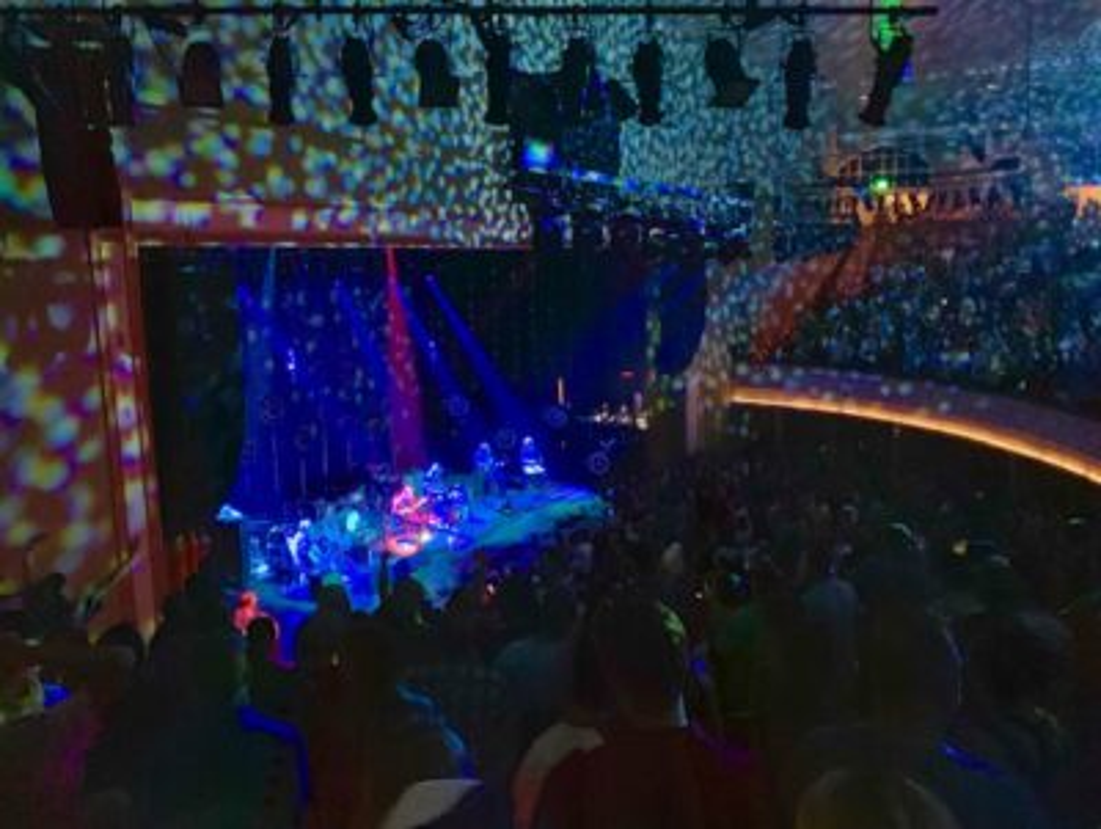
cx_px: 550
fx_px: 828
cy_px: 414
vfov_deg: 53.2
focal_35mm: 26
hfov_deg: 67.2
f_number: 1.8
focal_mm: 4.25
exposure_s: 1/15
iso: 2000
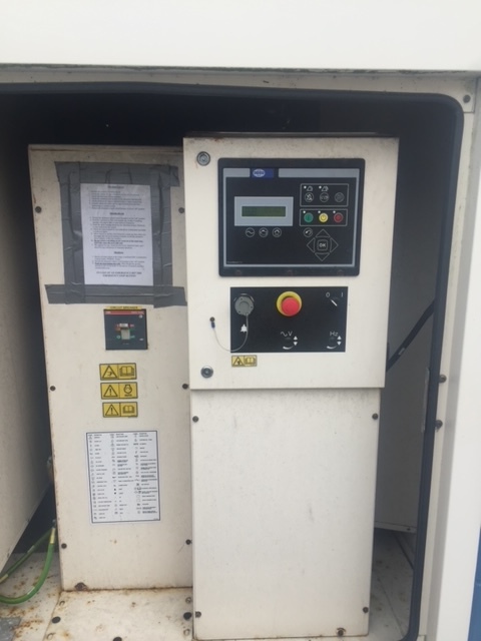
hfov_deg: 48.2
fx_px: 537
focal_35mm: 29
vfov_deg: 61.7
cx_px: 240
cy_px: 320
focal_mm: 4.15
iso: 32
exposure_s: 1/356
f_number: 2.2
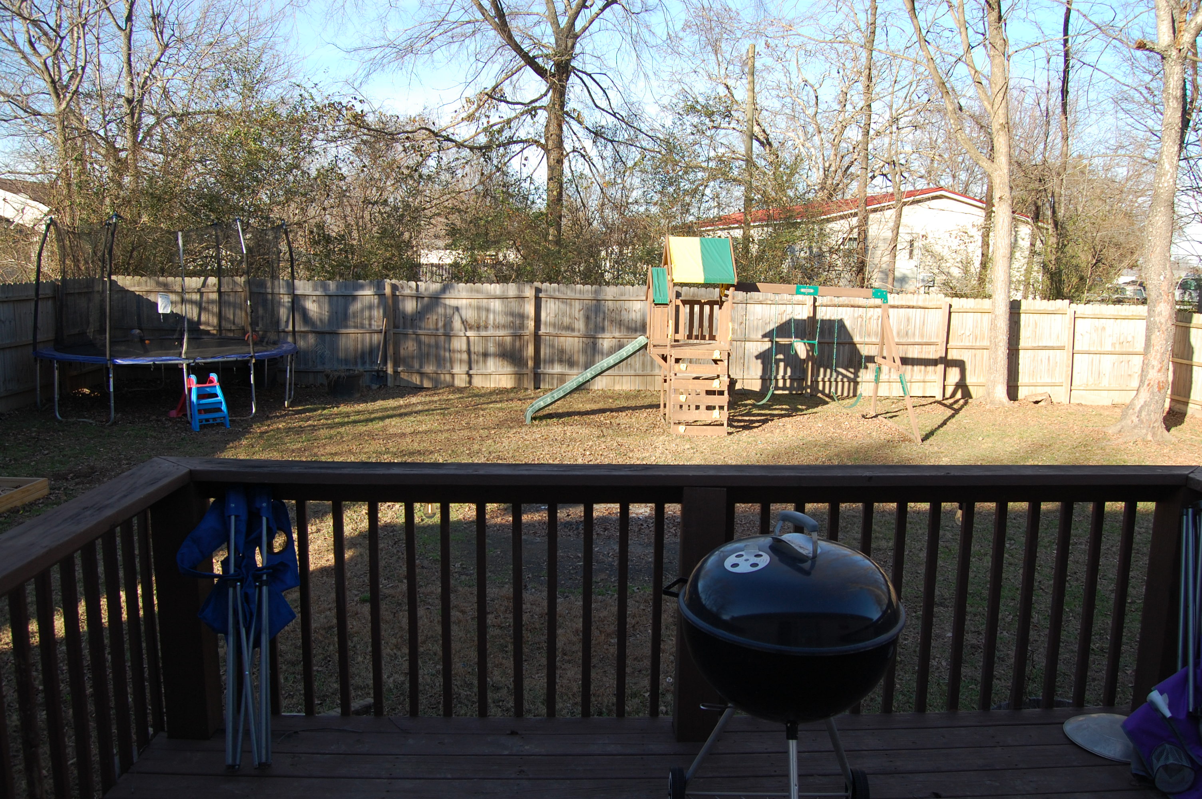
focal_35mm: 27
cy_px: 400
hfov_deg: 67.4
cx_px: 601
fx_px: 901
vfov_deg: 47.8
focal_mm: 18
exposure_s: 1/200
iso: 200
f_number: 7.1
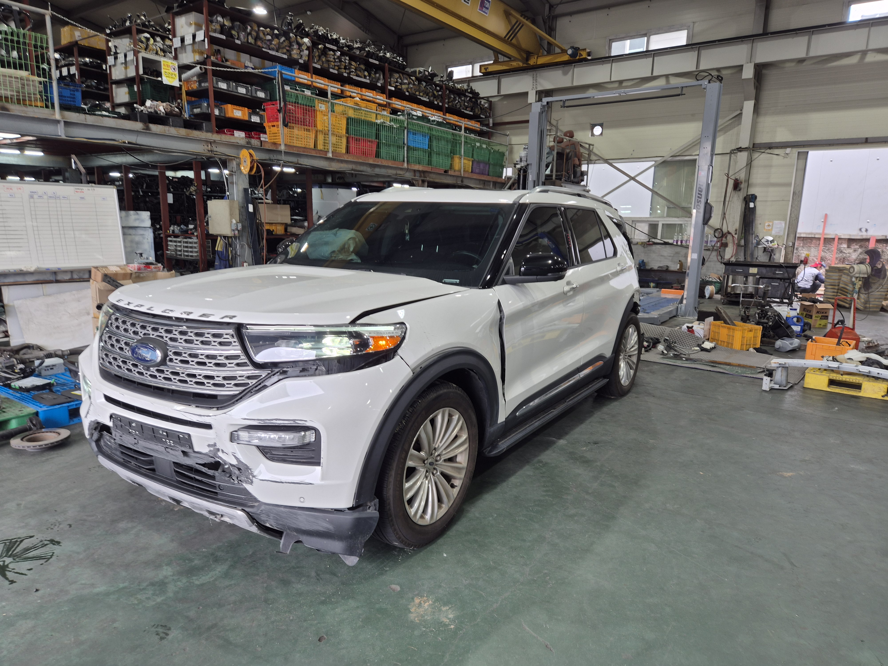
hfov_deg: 73.9
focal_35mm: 23
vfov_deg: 58.9
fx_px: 590
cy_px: 333
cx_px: 444
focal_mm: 5.4
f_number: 1.8
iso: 25
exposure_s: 1/50
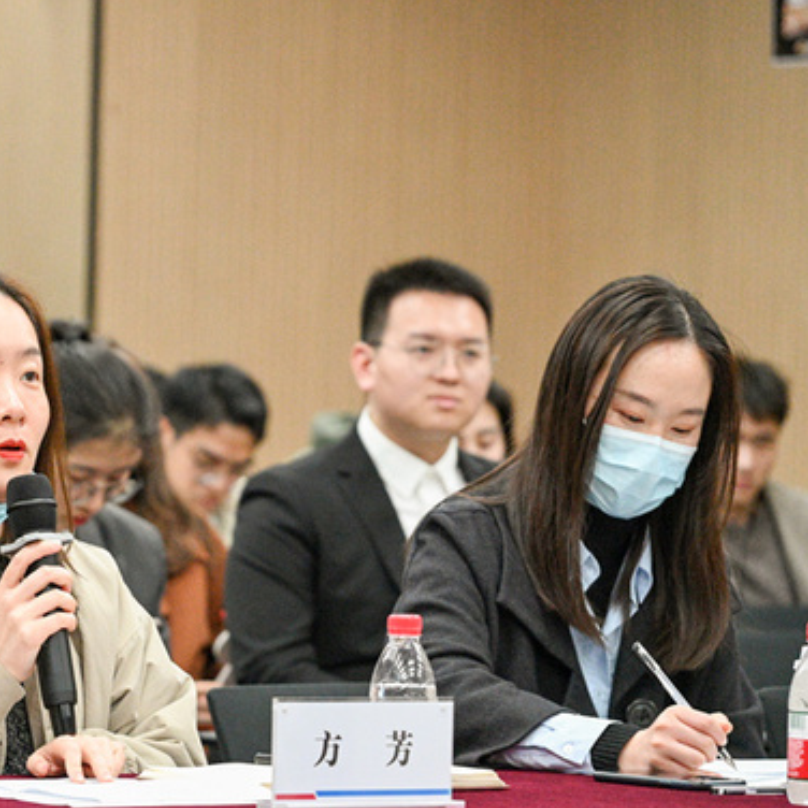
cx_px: 56
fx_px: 5731
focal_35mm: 217
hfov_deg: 8.0
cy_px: 487
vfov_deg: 8.1
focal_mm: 120
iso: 5000
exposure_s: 1/250
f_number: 4
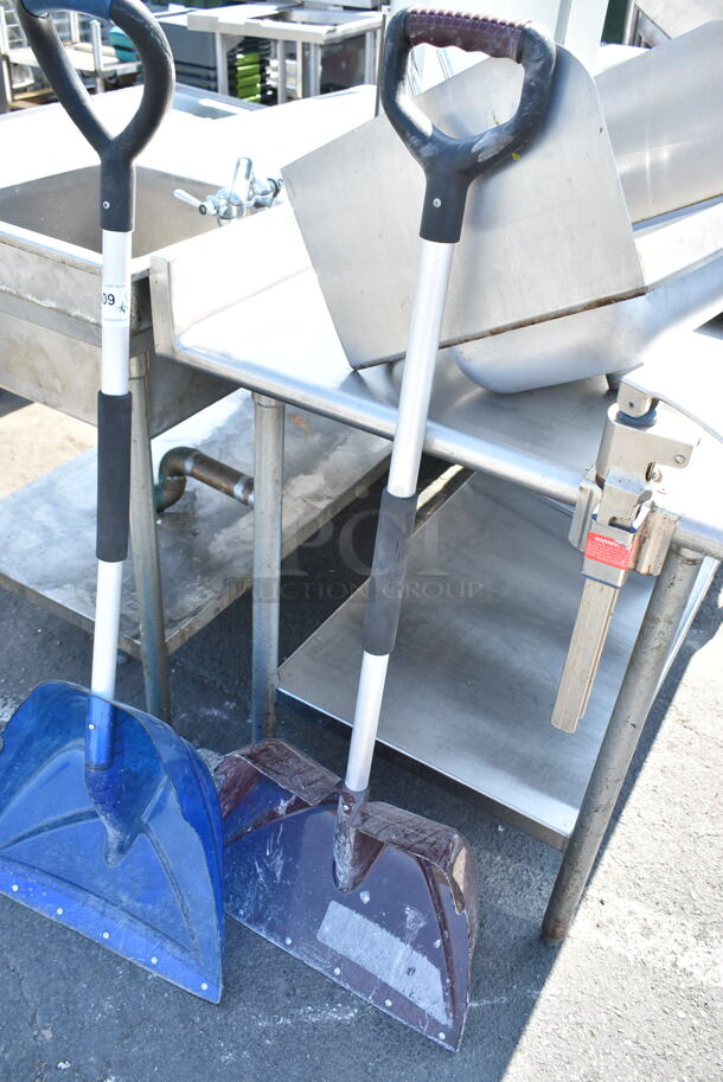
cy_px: 541
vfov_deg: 61.9
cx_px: 362
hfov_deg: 43.7
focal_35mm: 30
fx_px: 902
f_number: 5
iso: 100
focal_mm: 20
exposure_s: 1/100
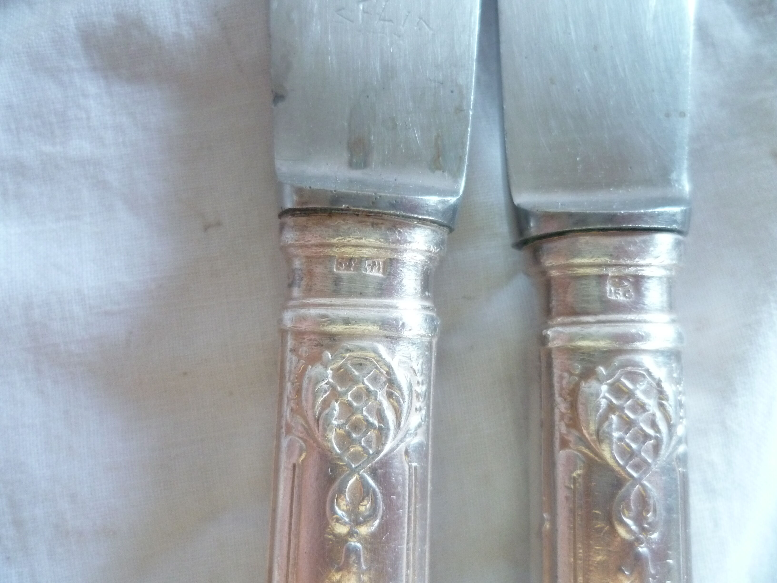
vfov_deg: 49.7
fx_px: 628
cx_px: 388
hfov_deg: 63.4
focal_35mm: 28
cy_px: 292
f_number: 2.8
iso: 400
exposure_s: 1/20
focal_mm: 5
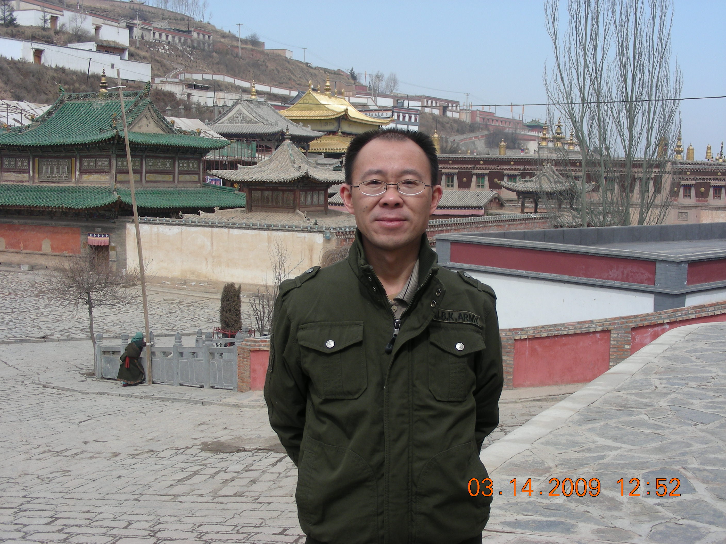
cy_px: 272
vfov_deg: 32.9
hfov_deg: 42.9
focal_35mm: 44
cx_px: 363
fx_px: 923
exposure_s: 1/495
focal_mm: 7.4
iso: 50
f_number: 4
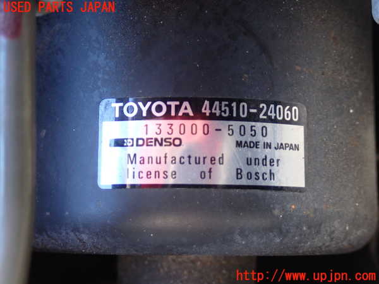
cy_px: 142
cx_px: 190
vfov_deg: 25.2
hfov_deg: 33.2
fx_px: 635
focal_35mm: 58
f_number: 3.5
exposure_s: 1/60
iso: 400
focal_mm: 10.35
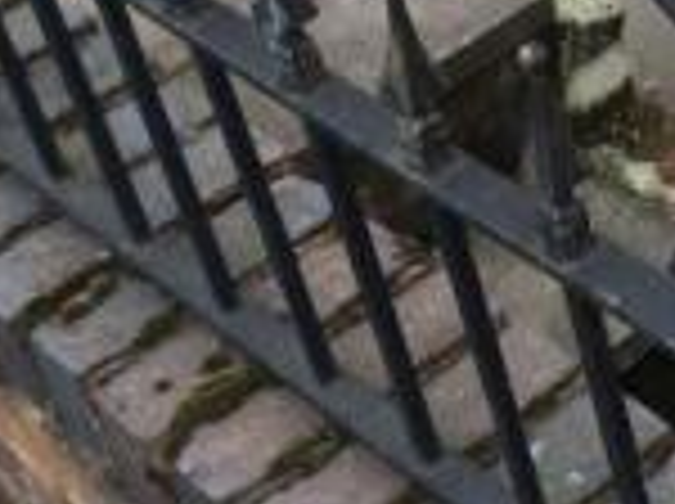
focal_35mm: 113
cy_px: -164
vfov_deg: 12.6
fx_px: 2200
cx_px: 1127
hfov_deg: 15.5
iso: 32
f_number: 2.2
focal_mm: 4.15
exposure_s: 1/436
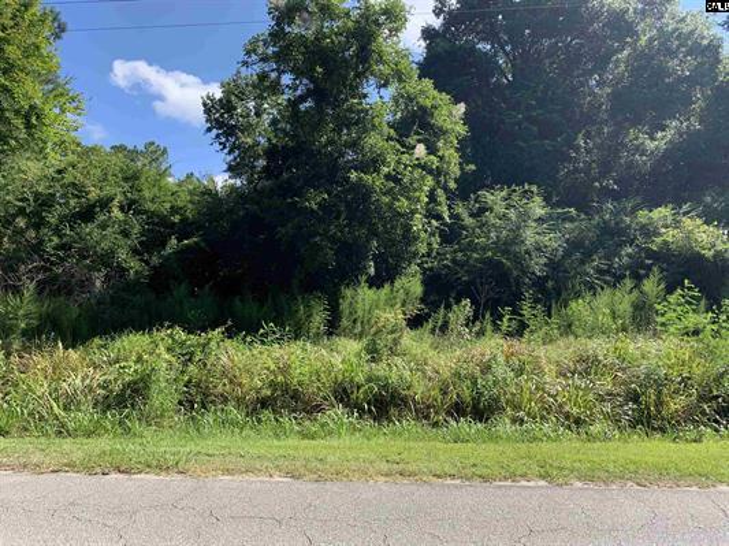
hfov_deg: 67.3
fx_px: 547
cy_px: 273
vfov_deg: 53.0
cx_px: 364
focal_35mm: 26
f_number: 1.8
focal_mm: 4.25
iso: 25
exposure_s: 1/871
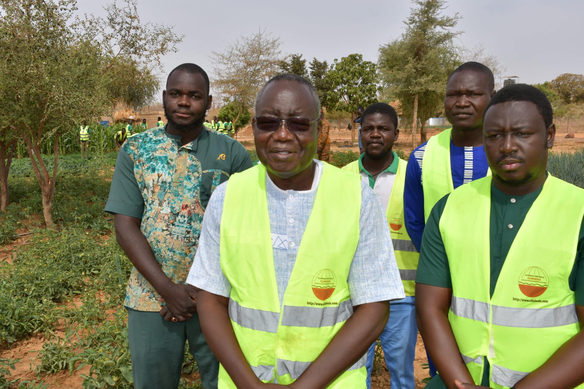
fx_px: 584
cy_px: 194
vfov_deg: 36.9
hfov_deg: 53.1
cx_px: 292
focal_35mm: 36
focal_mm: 24
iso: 100
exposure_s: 1/250
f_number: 11
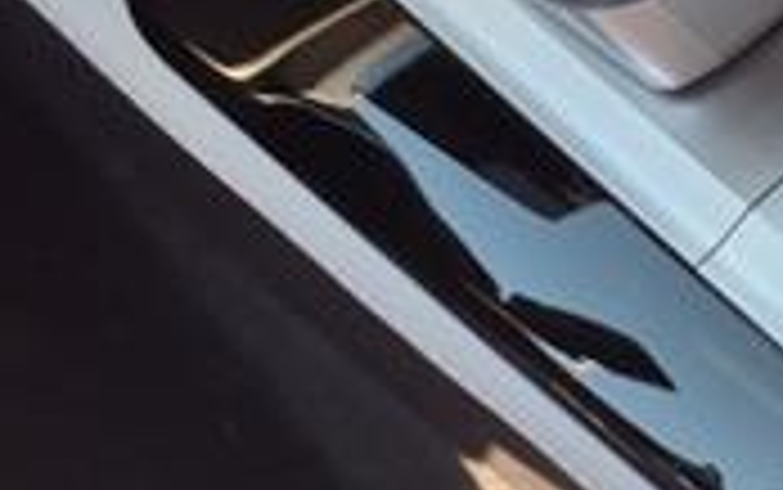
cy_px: 135
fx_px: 2242
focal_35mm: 105
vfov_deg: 12.5
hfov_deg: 16.6
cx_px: 1395
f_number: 1.9
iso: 40
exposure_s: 1/185
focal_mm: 3.58
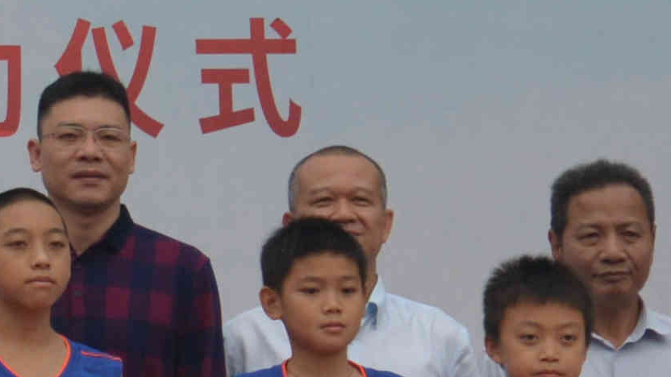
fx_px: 5391
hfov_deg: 6.9
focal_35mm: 303
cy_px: 178
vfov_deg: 4.0
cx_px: -609
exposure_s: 1/400
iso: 800
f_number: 10
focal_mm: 40
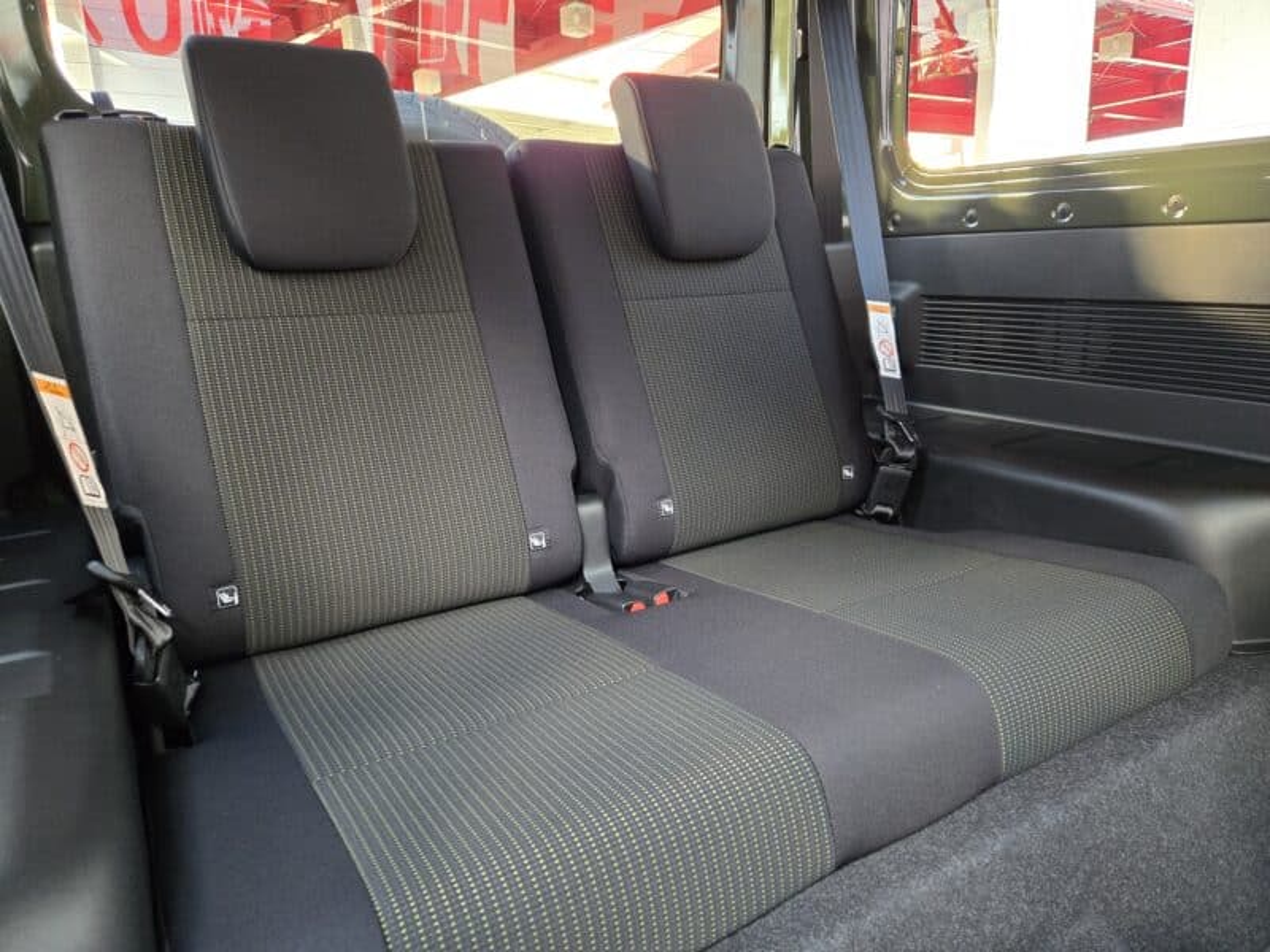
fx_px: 844
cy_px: 476
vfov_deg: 58.9
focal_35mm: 23
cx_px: 635
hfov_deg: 73.9
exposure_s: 1/100
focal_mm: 5.4
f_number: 1.8
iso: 800
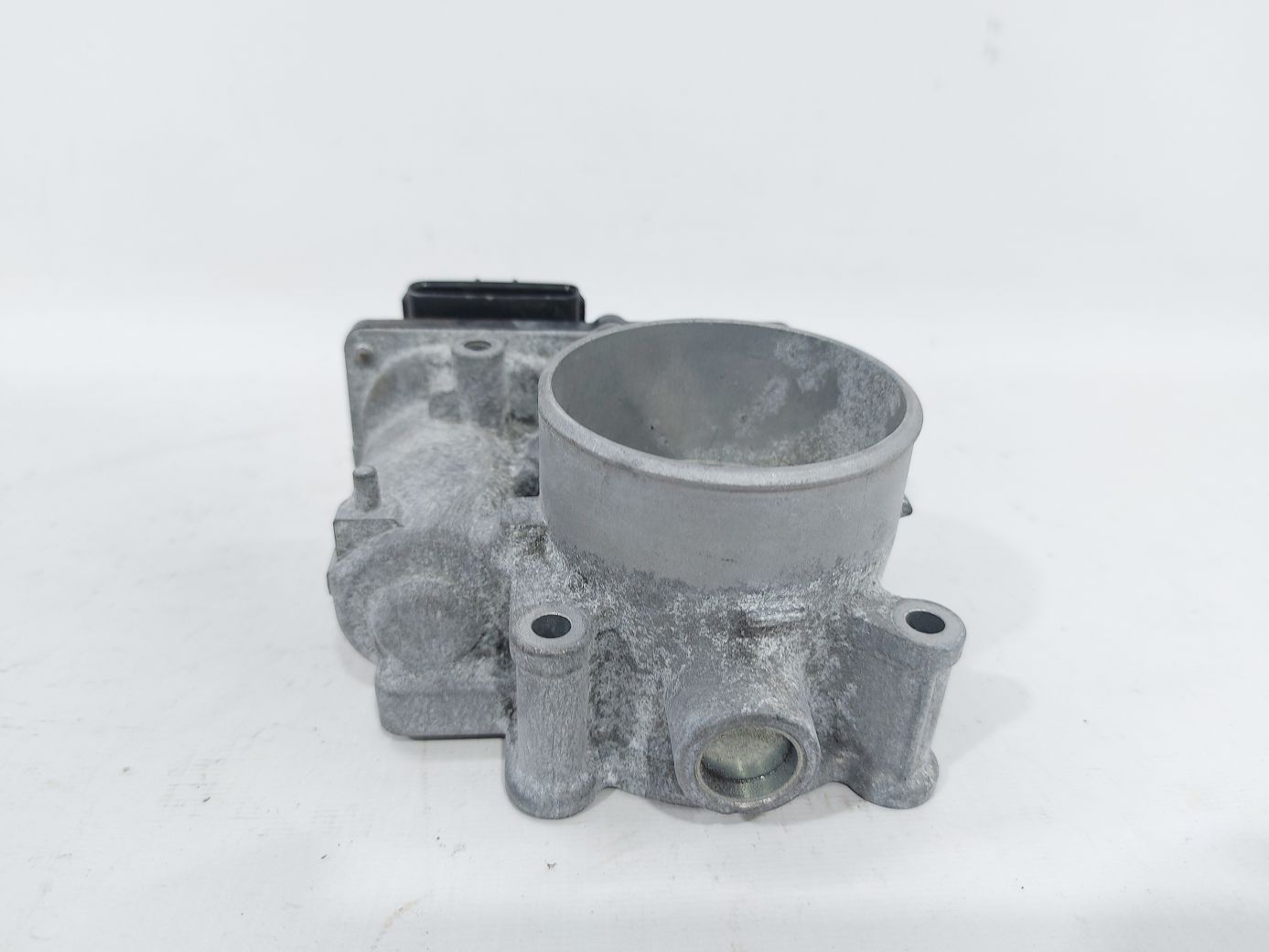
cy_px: 476
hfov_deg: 71.6
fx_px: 880
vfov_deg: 56.8
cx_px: 634
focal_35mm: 24
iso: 64
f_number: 1.8
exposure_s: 1/50
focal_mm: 5.23
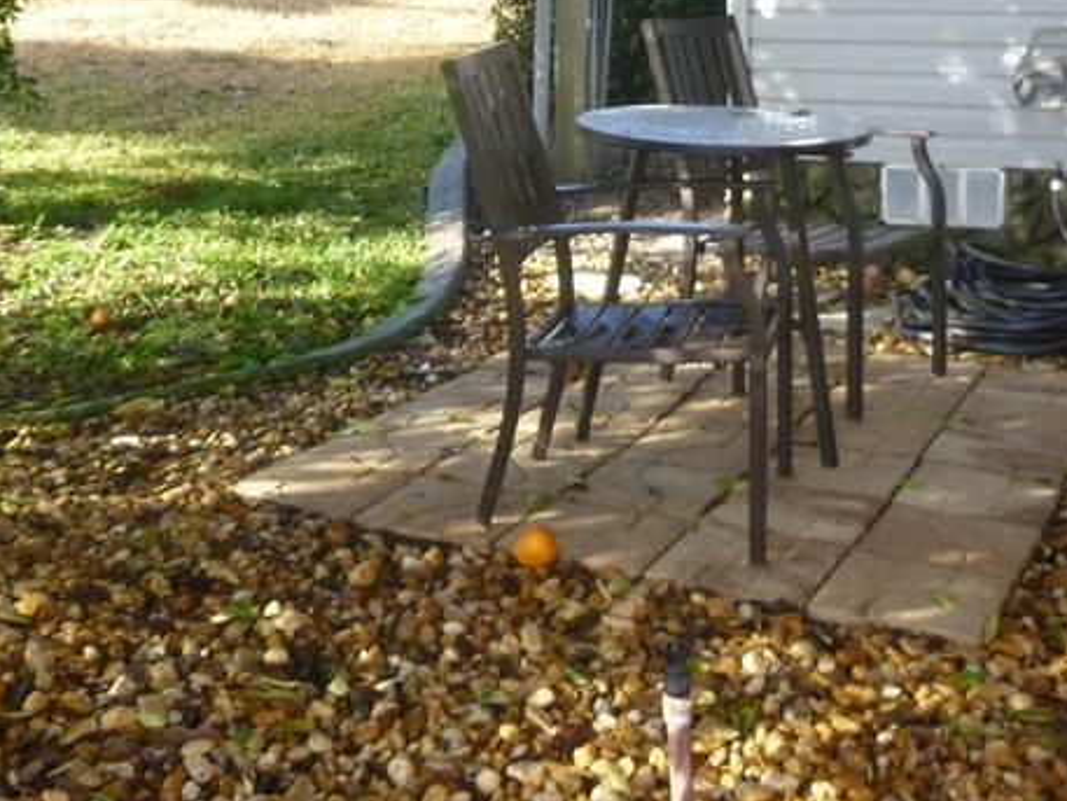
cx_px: 444
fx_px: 1727
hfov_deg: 34.3
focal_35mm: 56
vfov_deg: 25.2
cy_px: 56
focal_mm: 4.5
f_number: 3.1
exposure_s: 1/100
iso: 100
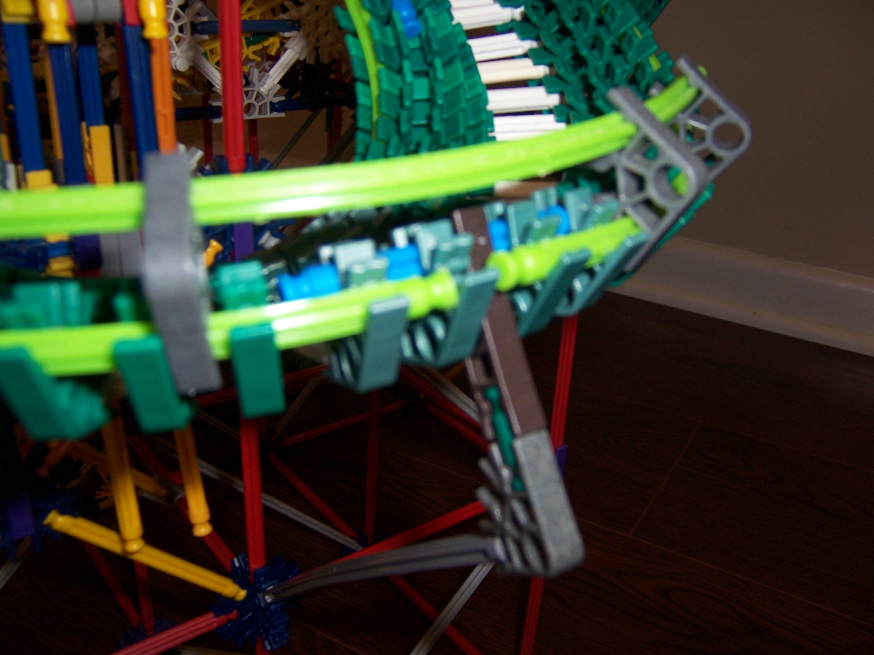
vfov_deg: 42.9
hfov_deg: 55.4
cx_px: 437
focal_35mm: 33
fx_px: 833
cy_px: 328
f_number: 2.8
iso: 80
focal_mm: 5.5
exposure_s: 1/60
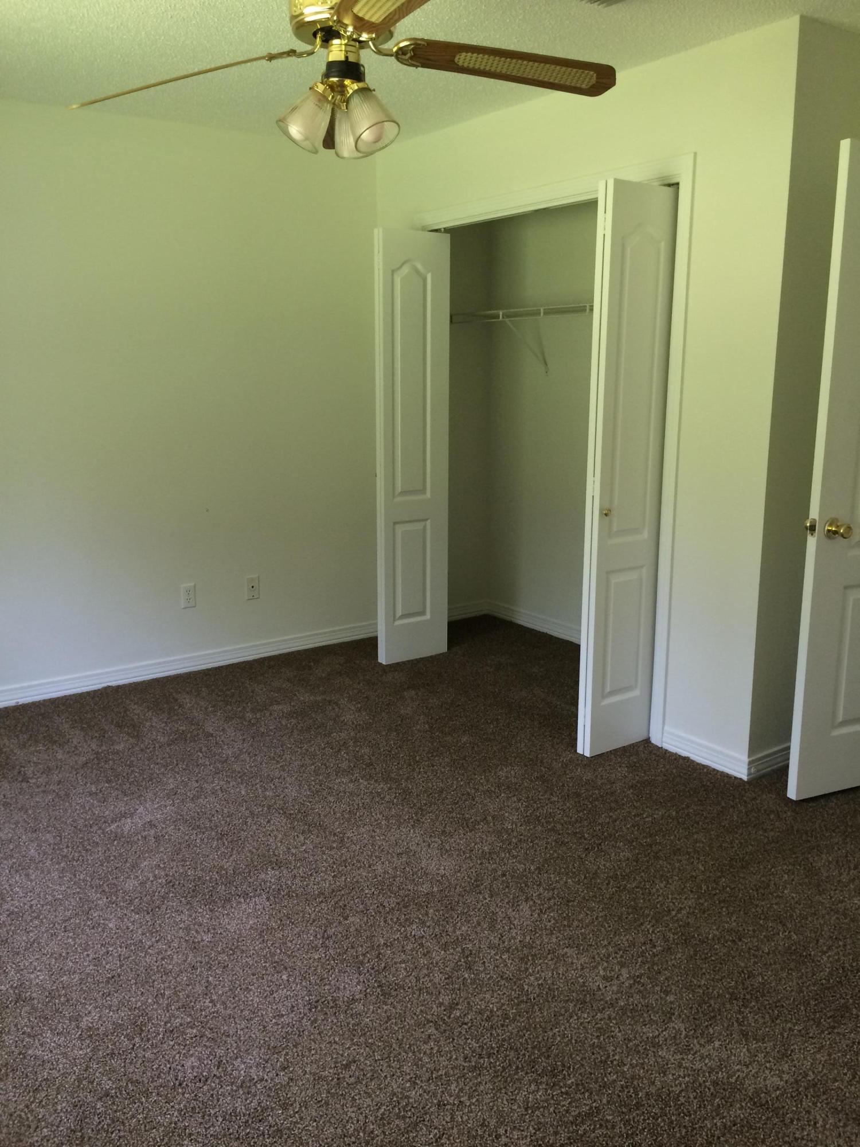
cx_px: 430
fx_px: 961
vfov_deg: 61.7
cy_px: 574
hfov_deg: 48.2
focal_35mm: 29
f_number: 2.2
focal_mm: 4.15
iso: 50
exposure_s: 1/30
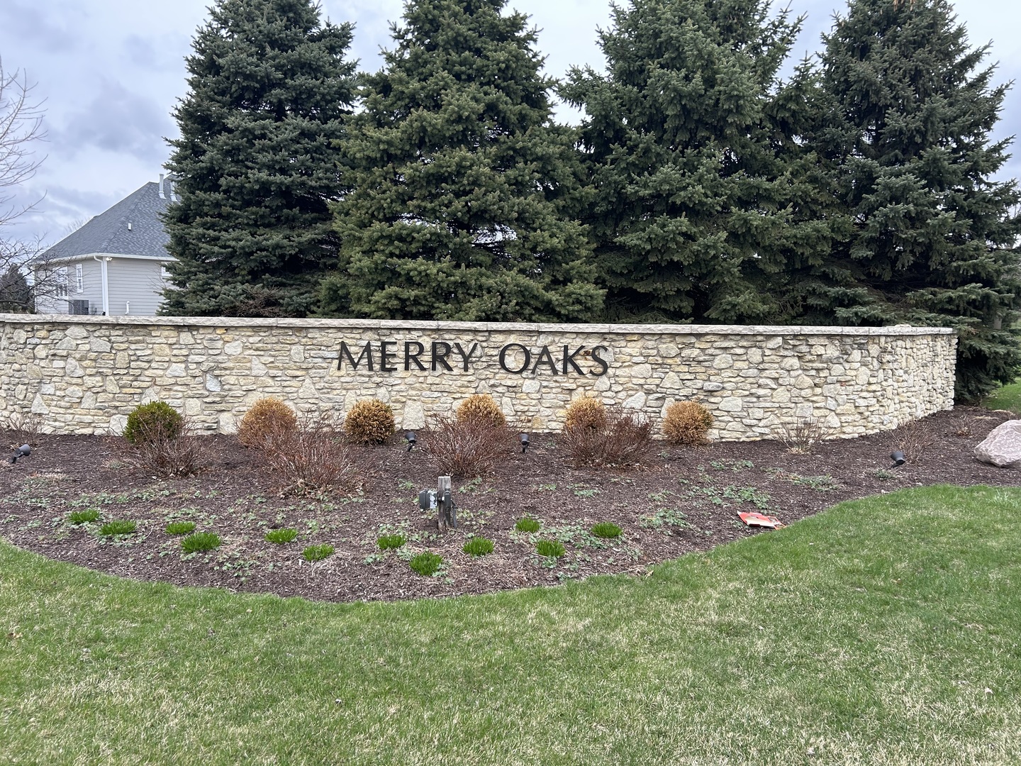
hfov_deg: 67.3
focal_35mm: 26
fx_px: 767
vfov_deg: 53.1
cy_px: 383
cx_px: 510
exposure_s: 1/880
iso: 50
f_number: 1.5
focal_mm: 5.7
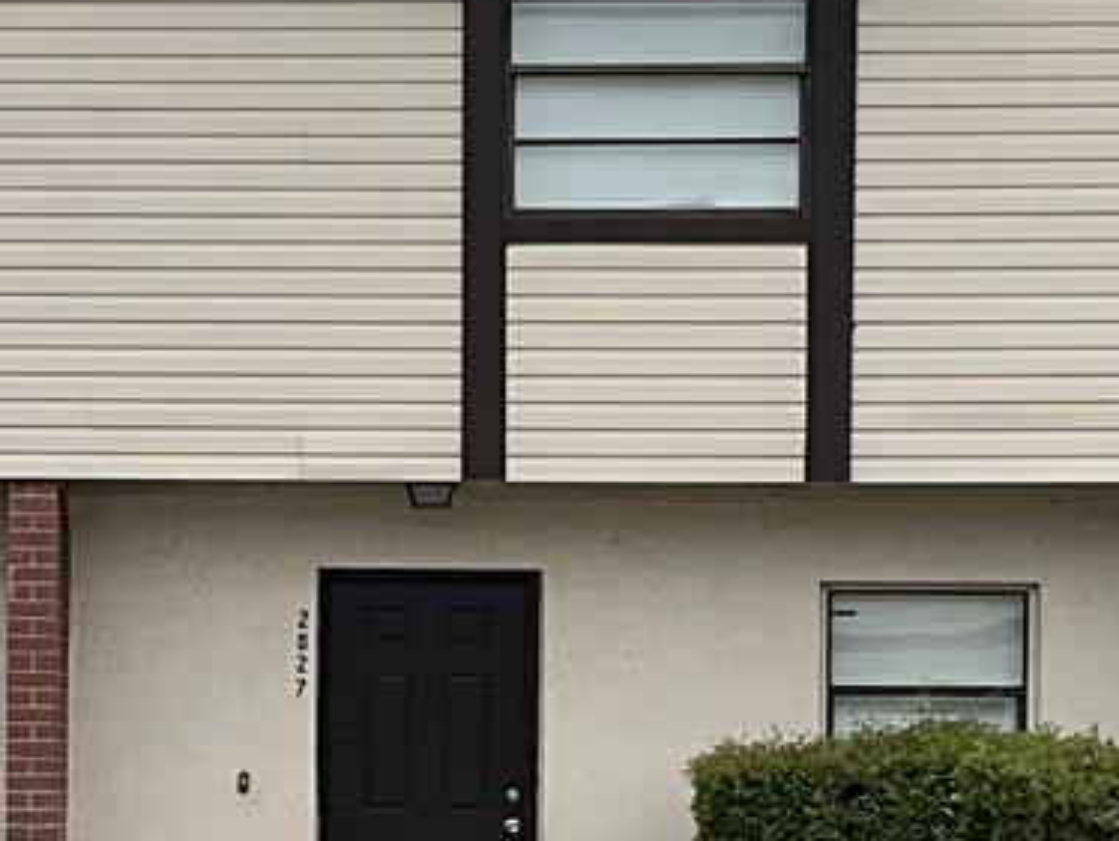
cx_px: 188
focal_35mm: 124
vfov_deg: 11.9
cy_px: 793
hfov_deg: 15.8
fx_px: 4011
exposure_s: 1/397
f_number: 1.8
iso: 25
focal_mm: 3
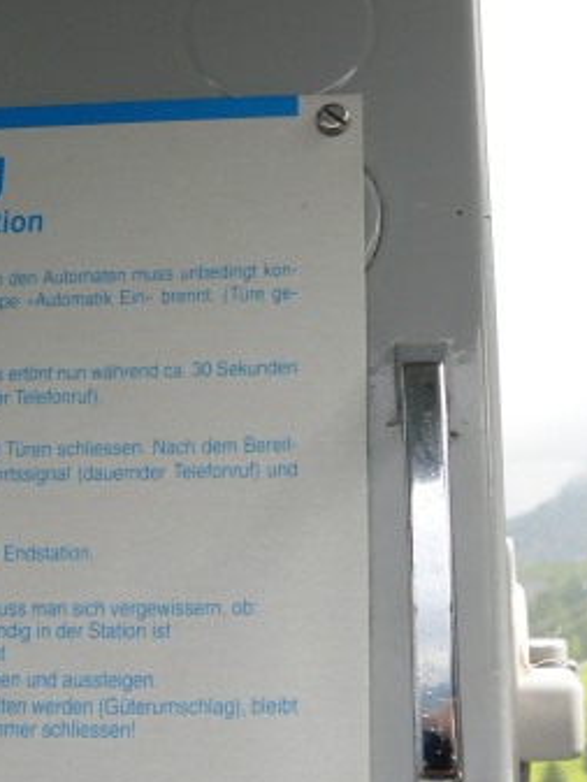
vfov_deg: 23.4
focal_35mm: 83
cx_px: 125
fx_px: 1875
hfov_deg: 17.7
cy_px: 255
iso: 100
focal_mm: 7.4
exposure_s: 1/200
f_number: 4.5
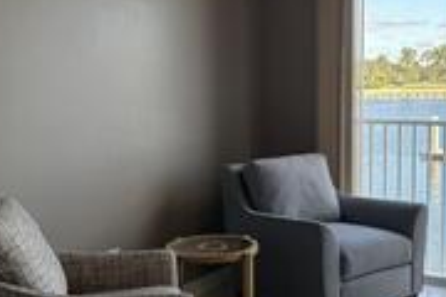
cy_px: 141
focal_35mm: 60
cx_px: 300
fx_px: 743
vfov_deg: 22.6
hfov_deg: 33.1
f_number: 1.6
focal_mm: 5.96
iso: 50
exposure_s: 1/414
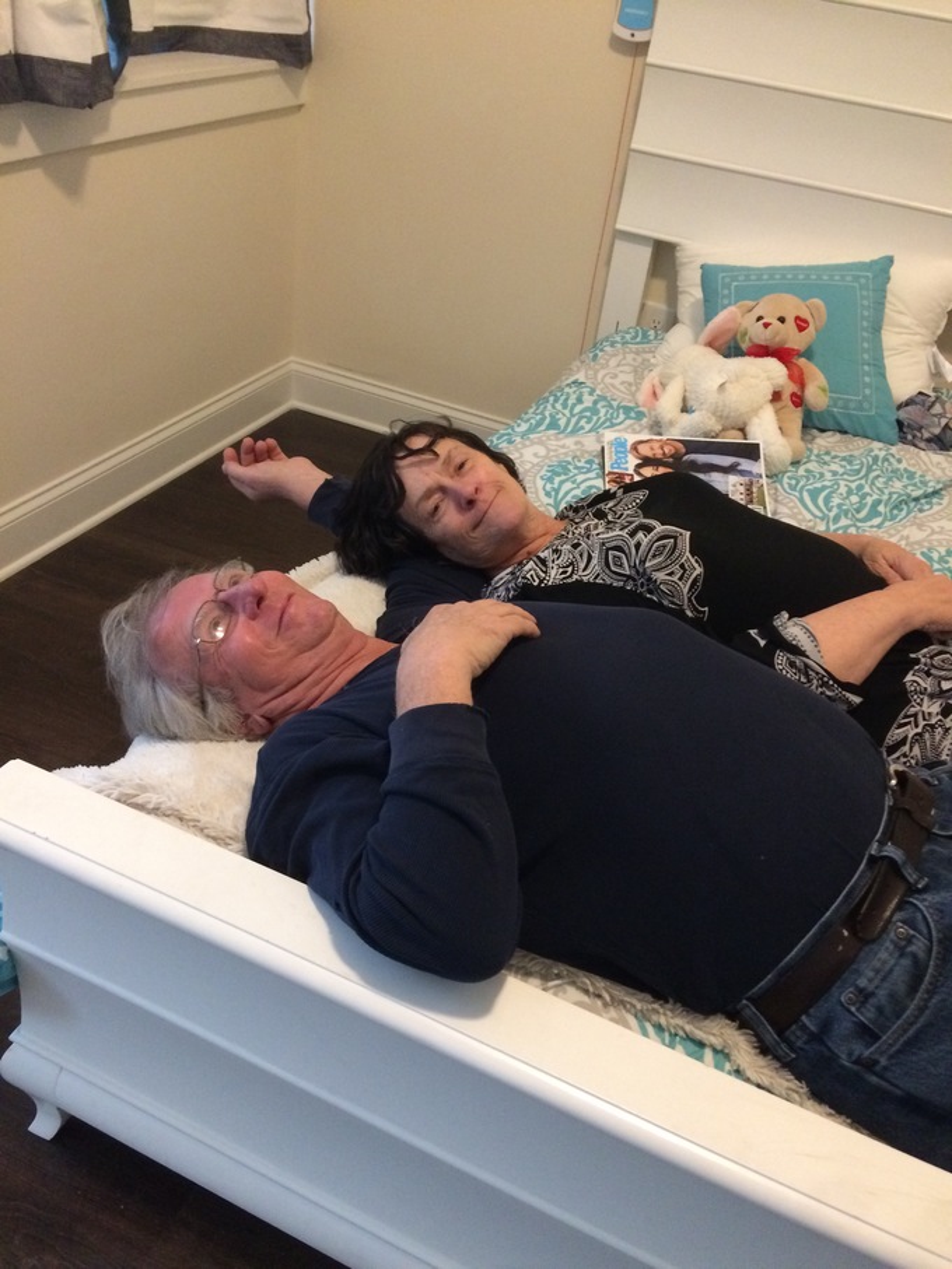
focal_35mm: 29
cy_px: 634
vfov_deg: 61.7
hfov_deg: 48.2
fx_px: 1064
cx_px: 476
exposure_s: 1/20
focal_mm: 4.15
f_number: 2.2
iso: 320
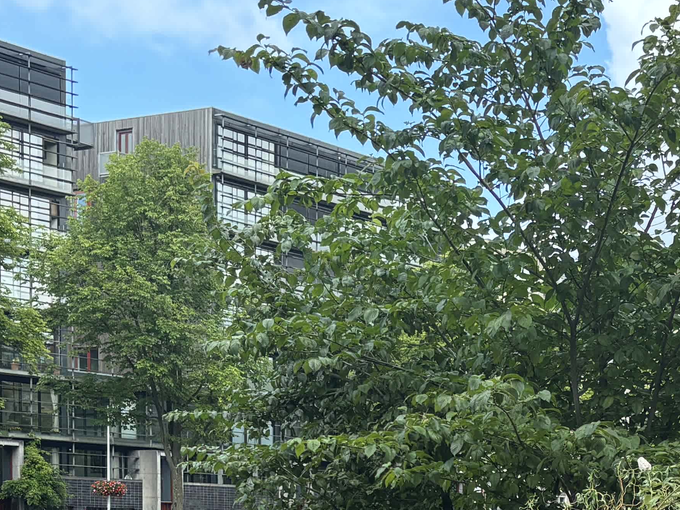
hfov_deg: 23.2
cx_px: 450
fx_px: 1650
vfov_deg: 16.5
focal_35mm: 84
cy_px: 689
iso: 50
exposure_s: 1/423
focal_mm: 6
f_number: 1.6
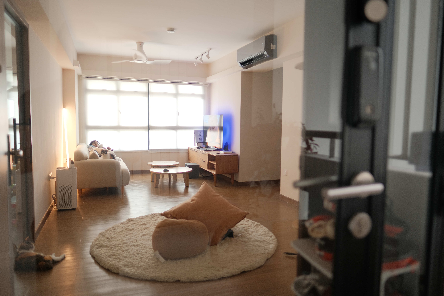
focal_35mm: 24
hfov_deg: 73.7
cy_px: 148
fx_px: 296
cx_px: 222
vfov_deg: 53.1
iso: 320
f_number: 1.4
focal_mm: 16
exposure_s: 1/100
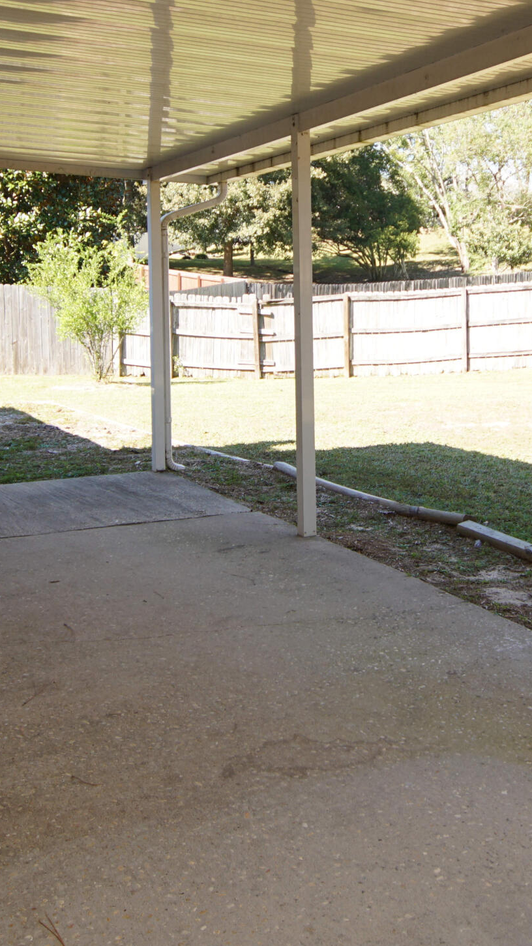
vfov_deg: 50.7
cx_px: 338
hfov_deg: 30.3
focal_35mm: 39
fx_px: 978
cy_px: 318
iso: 100
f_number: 5
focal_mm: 12
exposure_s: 1/80
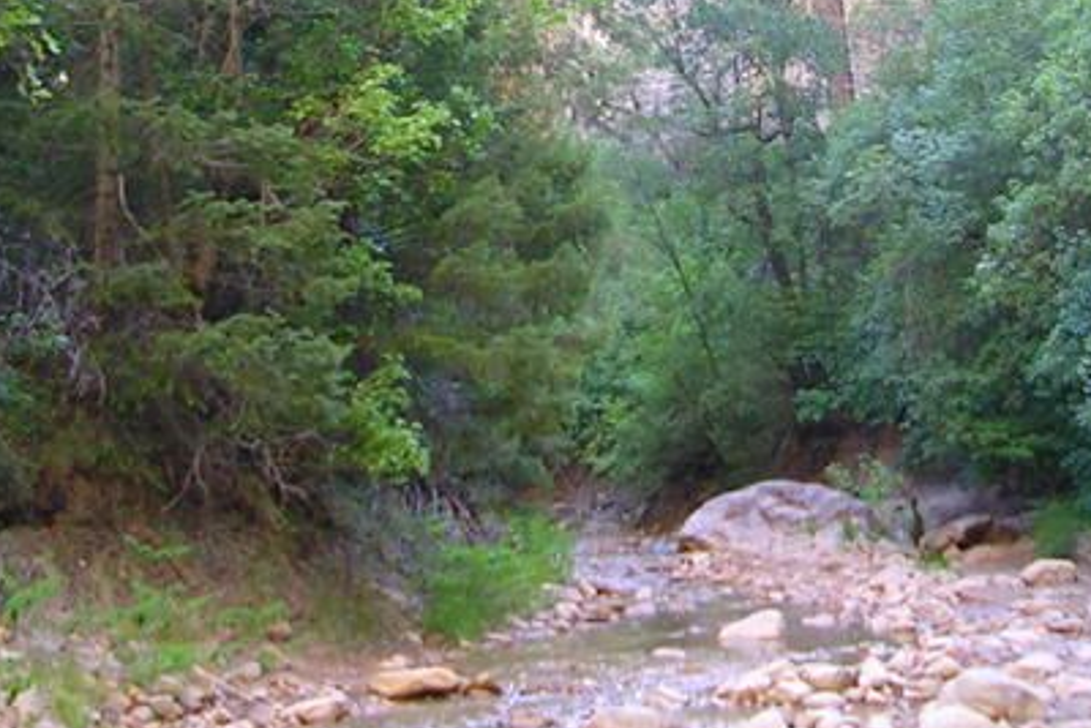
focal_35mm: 79
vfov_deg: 16.9
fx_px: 2395
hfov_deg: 25.5
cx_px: 772
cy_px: -25
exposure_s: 1/26.8
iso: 50
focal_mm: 5.8
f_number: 2.8
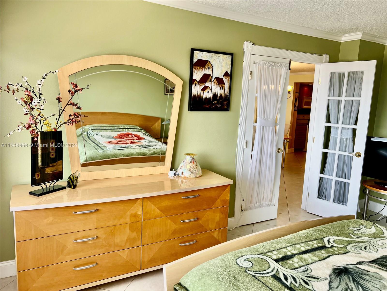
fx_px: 291
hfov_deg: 67.3
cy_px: 146
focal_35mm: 26
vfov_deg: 53.1
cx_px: 194
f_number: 1.5
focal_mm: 5.7
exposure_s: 1/121
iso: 50
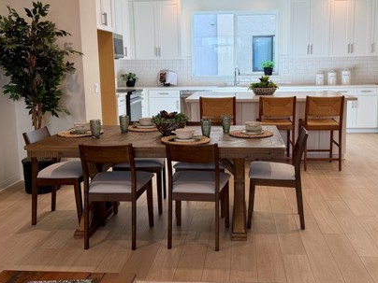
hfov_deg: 48.8
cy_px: 120
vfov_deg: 37.6
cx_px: 216
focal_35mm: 38
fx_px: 415
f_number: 1.78
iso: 64
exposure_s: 1/183
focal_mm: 6.76
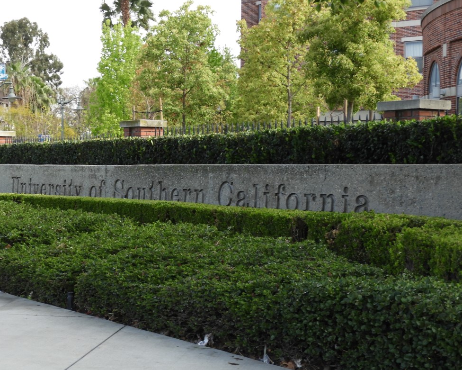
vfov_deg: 21.3
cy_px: 190
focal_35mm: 72
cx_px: 152
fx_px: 985
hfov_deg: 26.3
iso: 100
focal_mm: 9
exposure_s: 1/200
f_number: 4
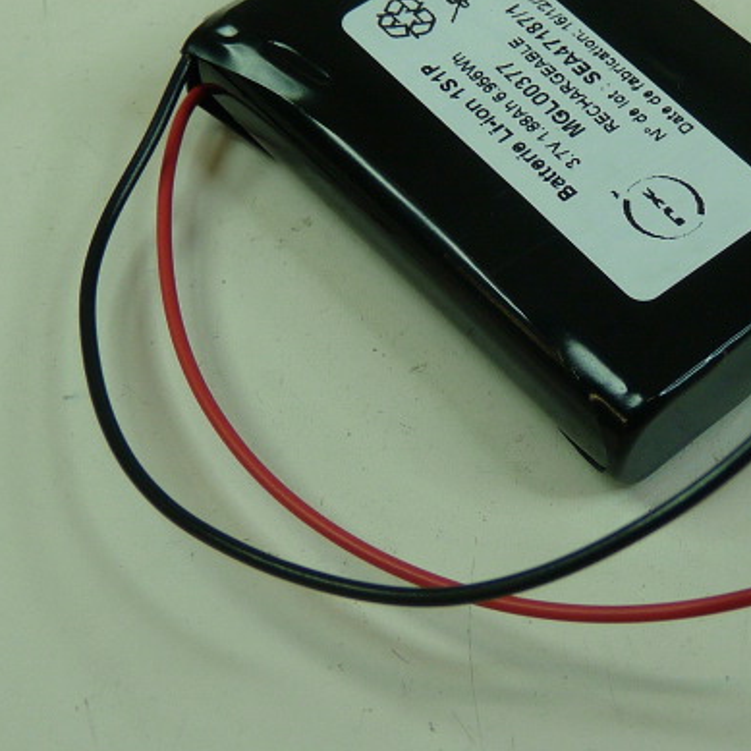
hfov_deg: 22.2
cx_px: 583
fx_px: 1890
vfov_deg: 22.4
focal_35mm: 77
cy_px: 290
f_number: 3
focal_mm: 5.4
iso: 100
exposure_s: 1/80
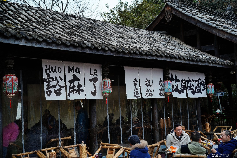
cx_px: 118
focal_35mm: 50
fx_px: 329
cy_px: 79
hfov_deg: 39.6
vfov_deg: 27.0
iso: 160
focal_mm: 50
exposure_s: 1/80
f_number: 4
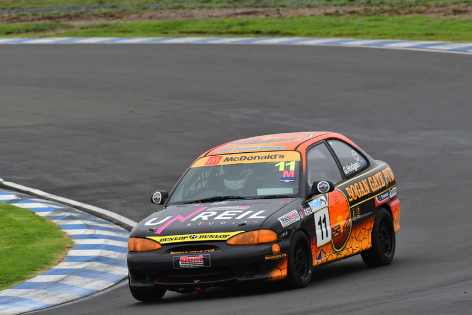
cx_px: 236
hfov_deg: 2.7
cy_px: 158
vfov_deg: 1.8
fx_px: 9836
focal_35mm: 750
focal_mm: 500
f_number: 9
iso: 1000
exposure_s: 1/640
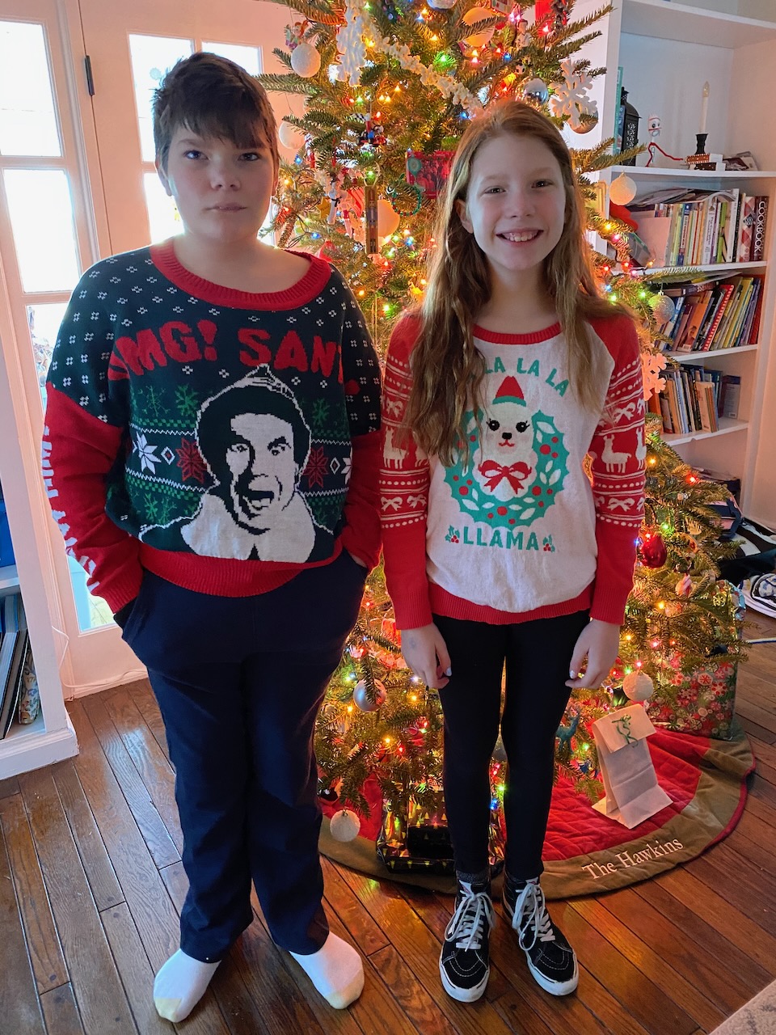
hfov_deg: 53.1
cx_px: 388
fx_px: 777
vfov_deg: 67.3
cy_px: 518
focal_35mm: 26
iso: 800
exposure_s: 1/24
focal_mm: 4.25
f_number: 1.8
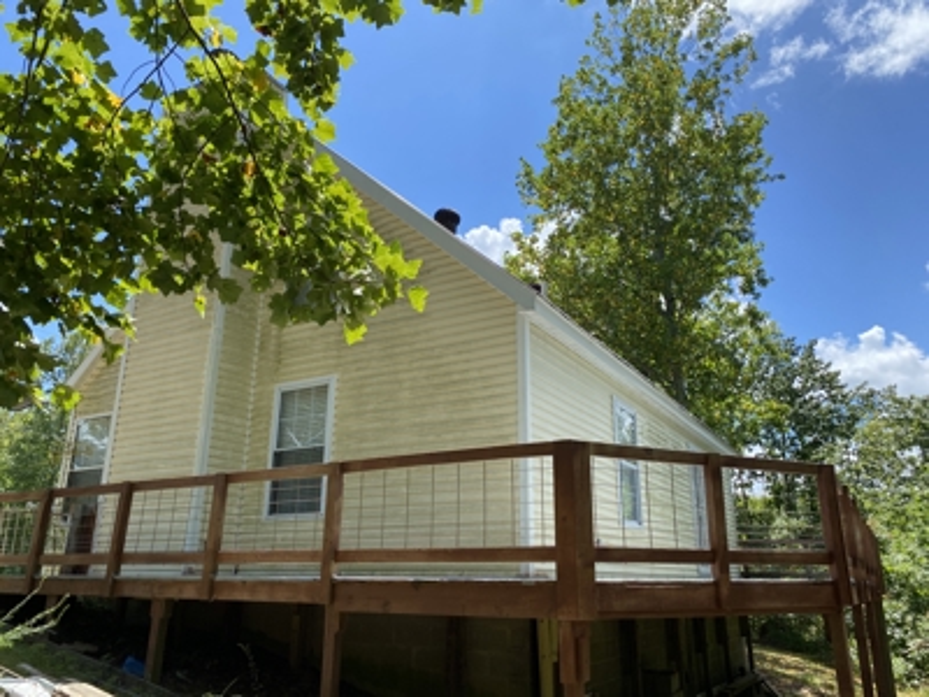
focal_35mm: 26
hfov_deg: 67.3
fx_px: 698
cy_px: 348
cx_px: 464
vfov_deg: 53.1
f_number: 1.8
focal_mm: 4.25
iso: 32
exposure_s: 1/1565
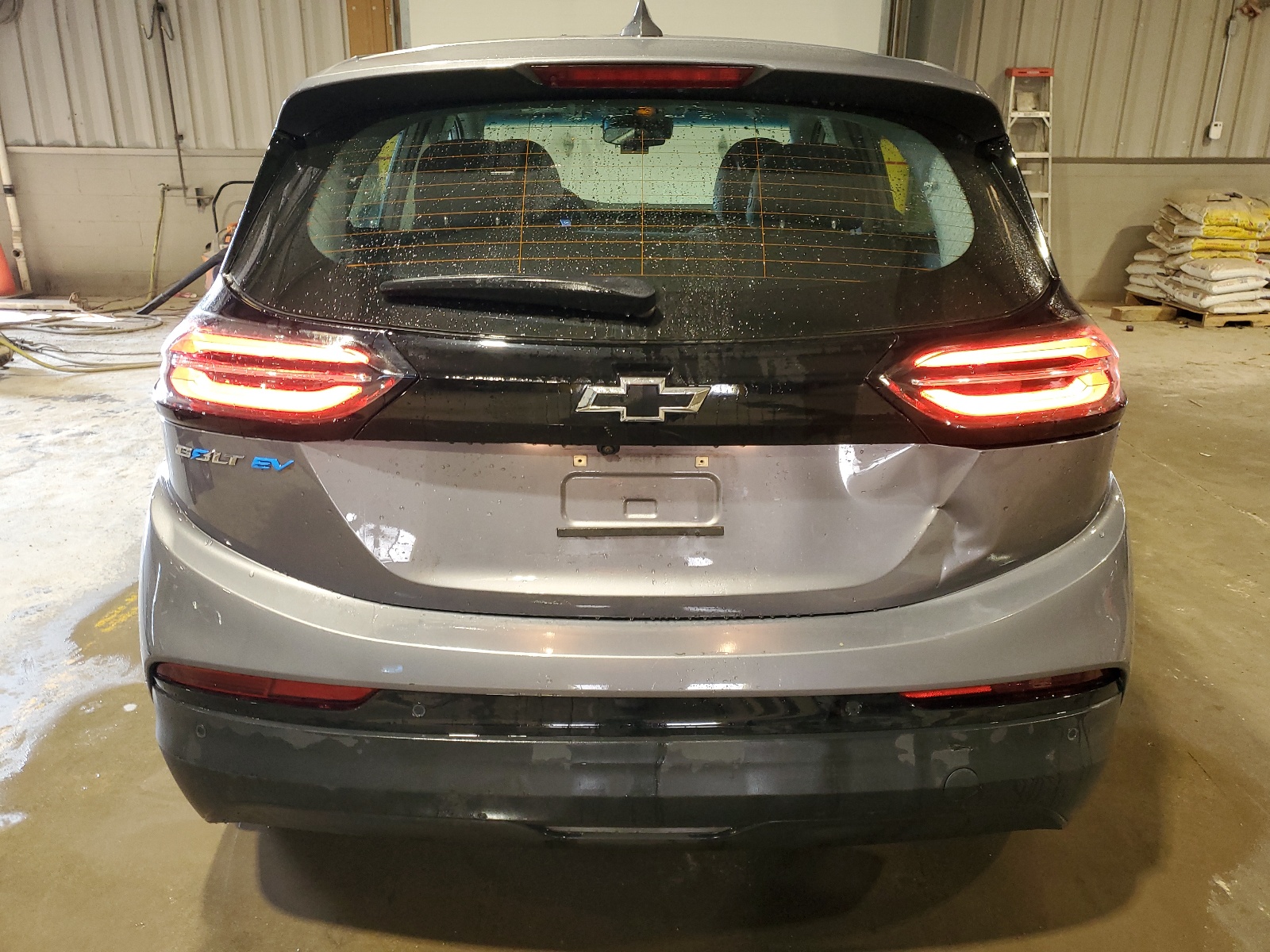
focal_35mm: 26
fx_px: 954
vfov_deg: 53.1
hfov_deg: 67.3
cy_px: 476
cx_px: 635
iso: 137
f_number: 1.5
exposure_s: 1/60.2
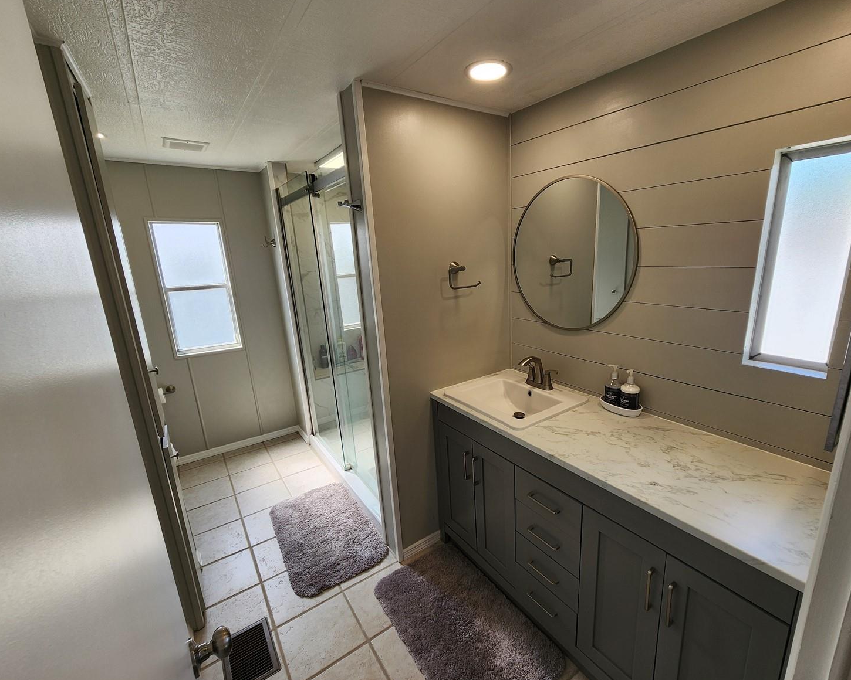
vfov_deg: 88.0
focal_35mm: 14
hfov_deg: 100.5
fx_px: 353
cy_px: 345
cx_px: 457
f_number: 2.2
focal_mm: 2.2
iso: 50
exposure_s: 1/127
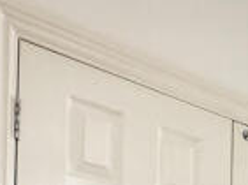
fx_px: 414
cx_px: 252
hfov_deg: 30.7
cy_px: 357
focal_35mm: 58
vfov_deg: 18.2
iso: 125
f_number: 2.2
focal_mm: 2.22
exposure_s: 1/100
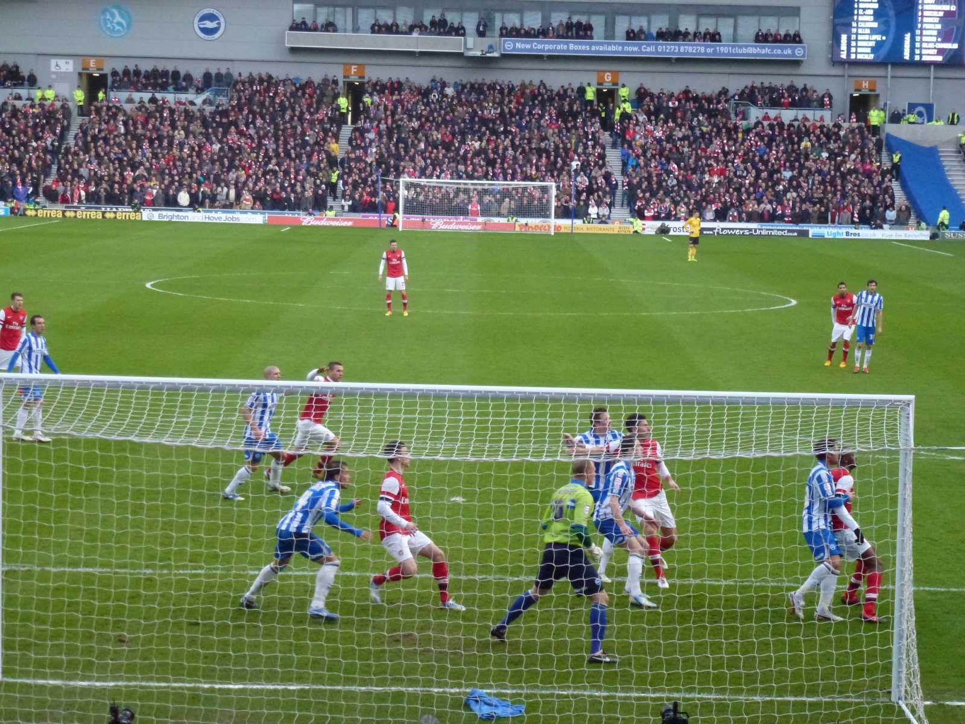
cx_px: 482
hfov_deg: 22.0
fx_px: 2481
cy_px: 362
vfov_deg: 16.6
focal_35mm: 89
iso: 800
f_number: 4.9
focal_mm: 16
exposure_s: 1/320
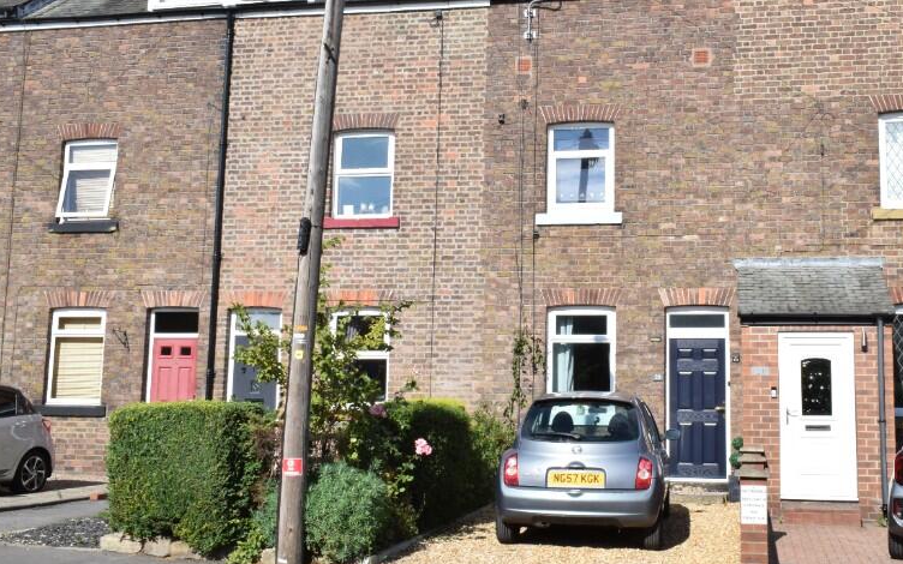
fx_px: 1075
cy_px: 255
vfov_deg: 29.4
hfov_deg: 45.3
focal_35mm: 44
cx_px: 551
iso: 800
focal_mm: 21
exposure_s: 1/320
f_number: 22
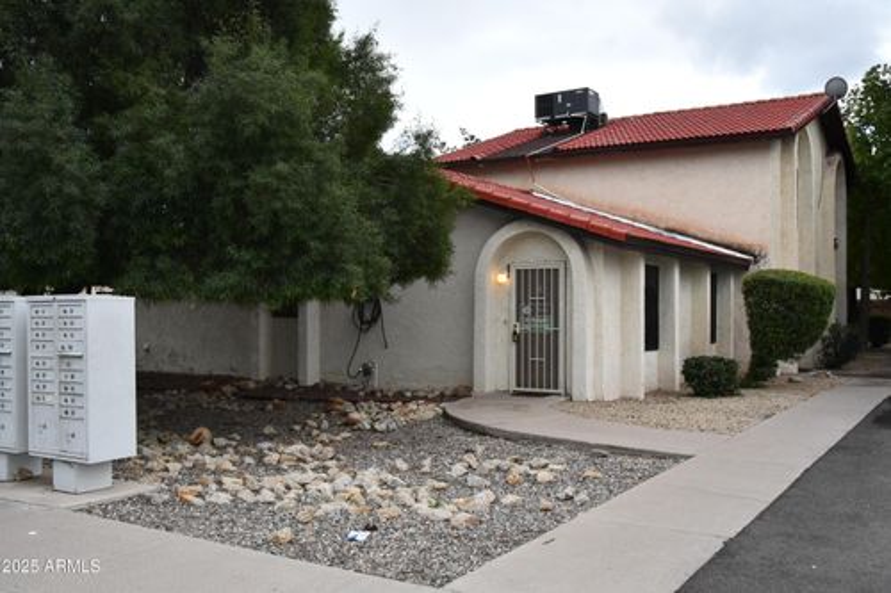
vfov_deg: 43.6
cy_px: 296
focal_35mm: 30
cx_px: 446
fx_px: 742
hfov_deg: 61.9
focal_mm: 20
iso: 2500
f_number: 18
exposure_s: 1/250
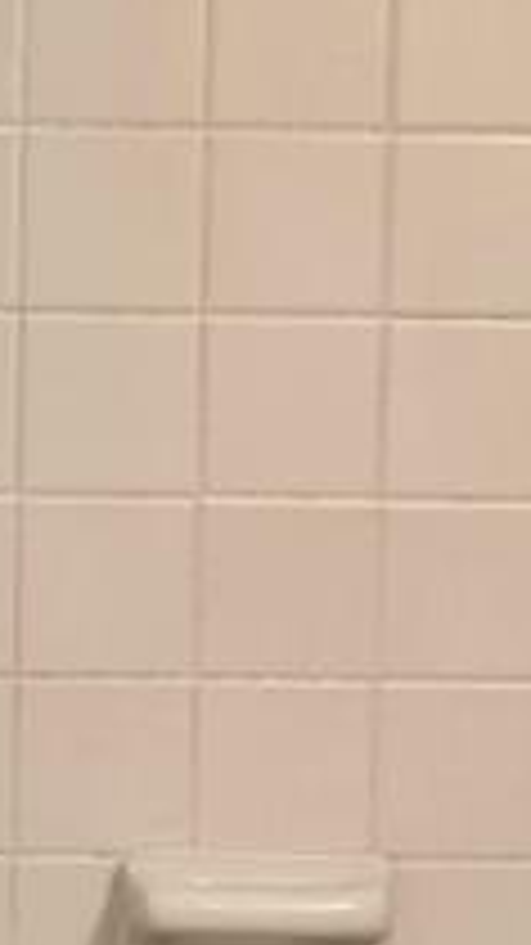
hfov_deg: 8.5
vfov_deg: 15.0
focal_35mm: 143
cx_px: 122
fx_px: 3582
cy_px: 657
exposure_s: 1/120
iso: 160
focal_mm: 6.3
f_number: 1.7
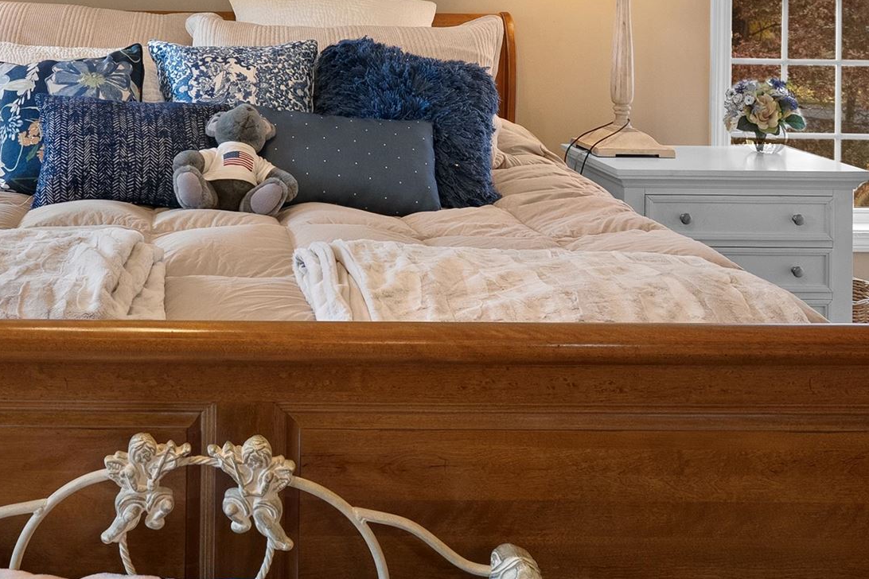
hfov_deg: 42.2
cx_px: 208
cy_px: -68
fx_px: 1086
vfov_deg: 27.2
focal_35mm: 45
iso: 320
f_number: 8
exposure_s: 1/2
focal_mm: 16
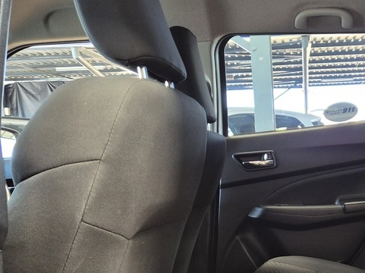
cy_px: 253
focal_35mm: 49
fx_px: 516
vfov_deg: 28.3
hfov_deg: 37.6
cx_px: 291
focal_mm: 5.4
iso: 400
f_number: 1.8
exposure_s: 1/100
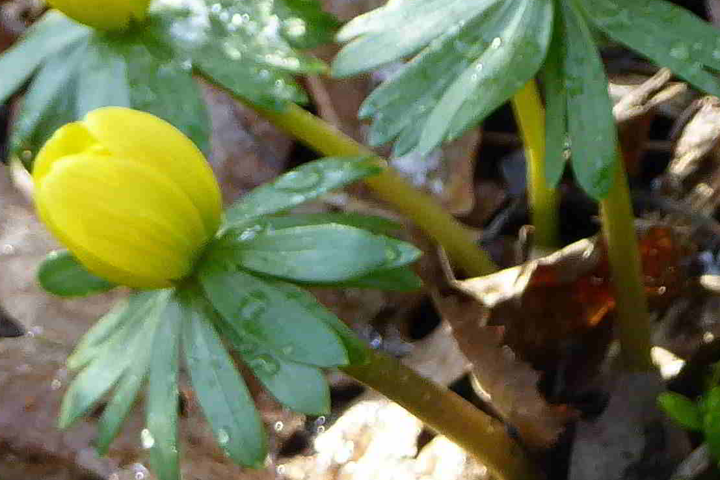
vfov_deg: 12.3
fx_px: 2180
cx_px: 952
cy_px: 555
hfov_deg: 17.5
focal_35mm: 109
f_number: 3.5
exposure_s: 1/60
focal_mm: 5
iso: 125
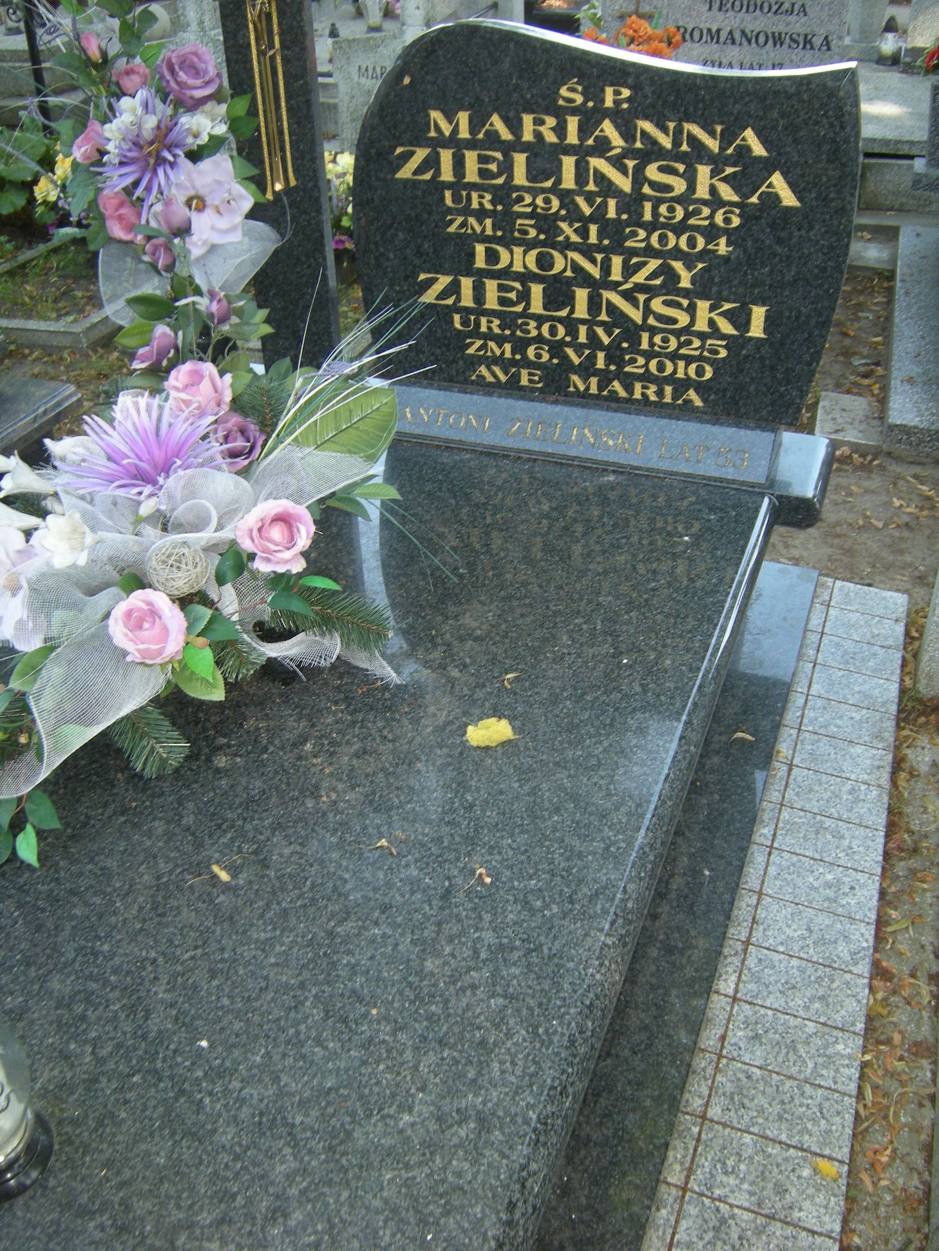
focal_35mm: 31
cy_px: 626
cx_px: 470
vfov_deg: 58.4
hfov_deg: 45.4
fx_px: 1121
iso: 84
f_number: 2.9
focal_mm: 5.3
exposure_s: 1/54.1
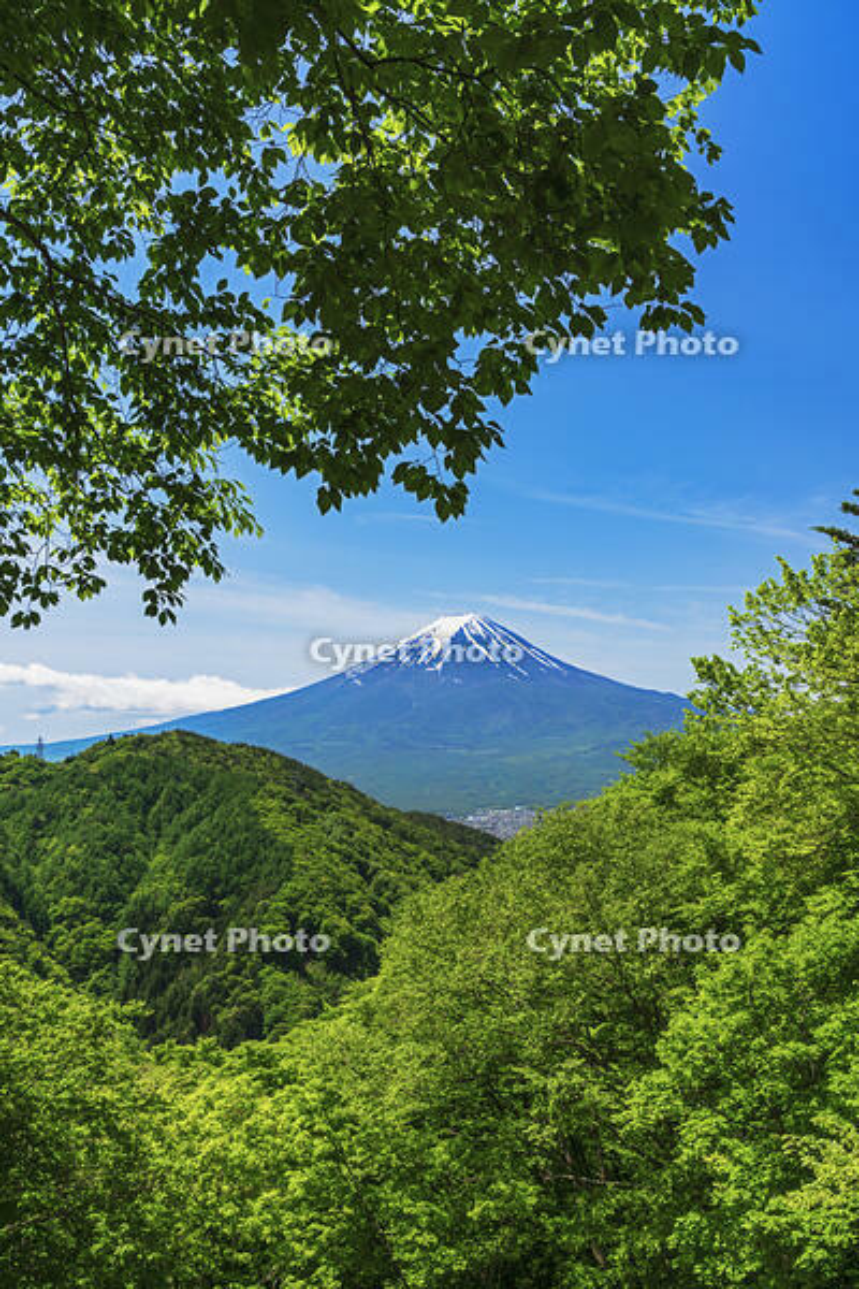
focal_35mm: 33
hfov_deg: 40.0
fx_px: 1181
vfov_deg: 57.2
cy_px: 644
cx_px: 430
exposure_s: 1/25
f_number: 16
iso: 160
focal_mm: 33
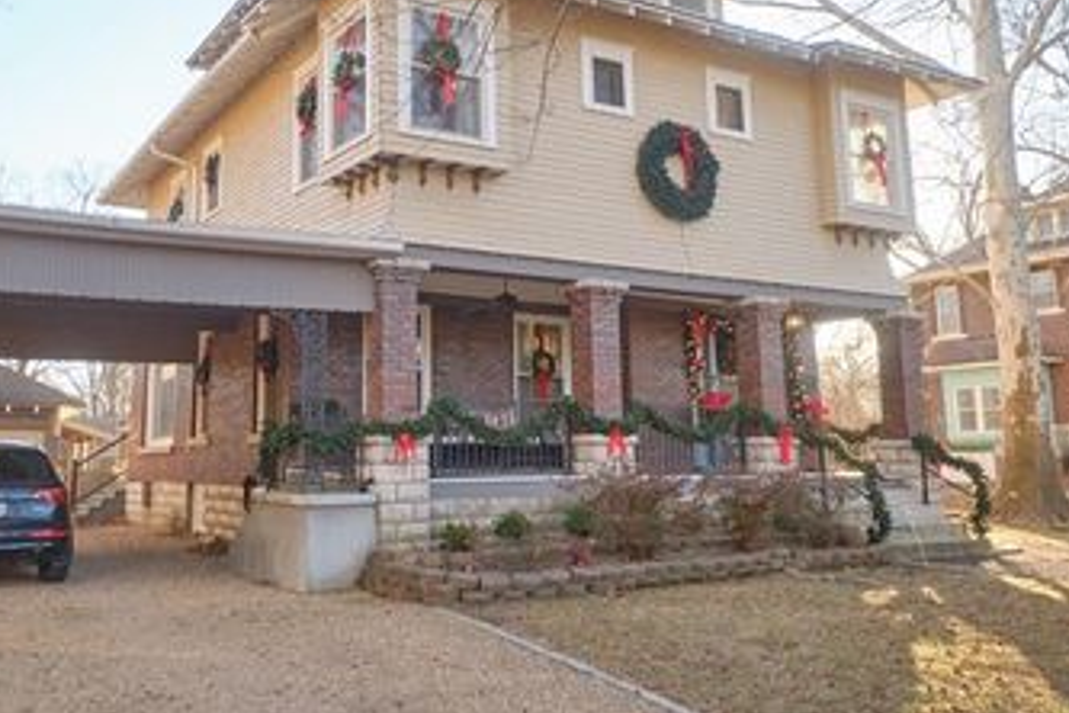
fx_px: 980
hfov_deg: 56.6
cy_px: 278
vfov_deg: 39.8
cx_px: 404
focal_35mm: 33
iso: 400
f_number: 4
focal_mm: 14.5
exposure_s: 1/500
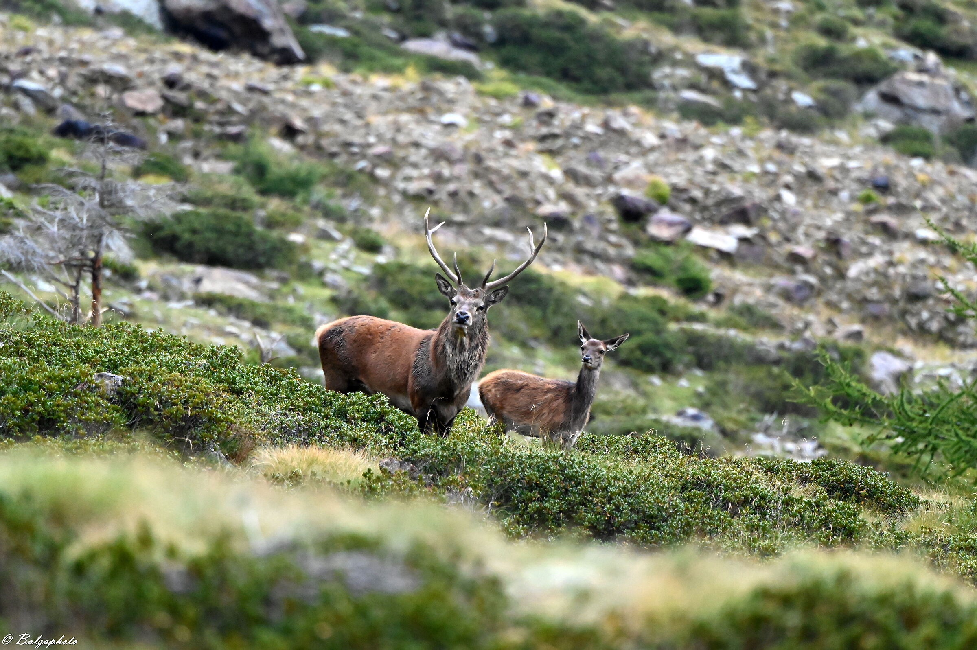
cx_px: 488
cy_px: 325
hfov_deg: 3.7
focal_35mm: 560
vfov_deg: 2.5
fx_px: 15188
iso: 14400
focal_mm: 560
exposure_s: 1/640
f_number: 8
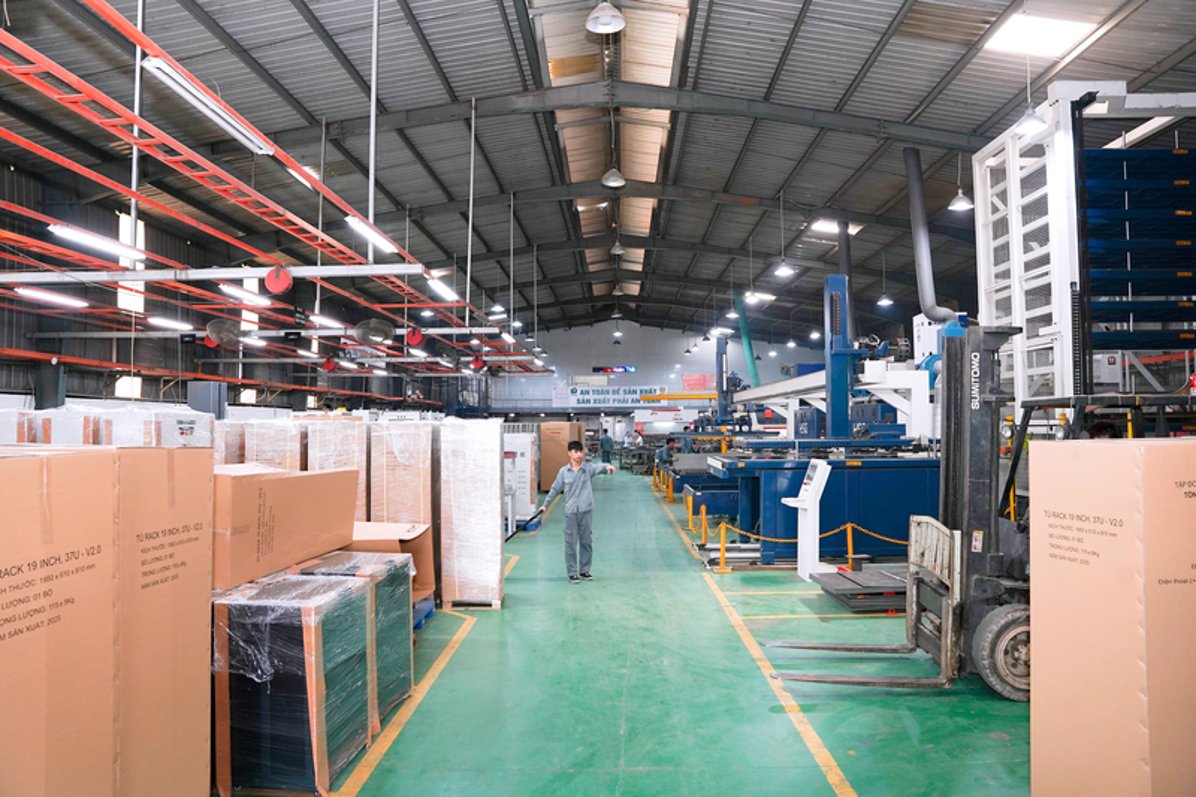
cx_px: 598
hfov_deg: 73.8
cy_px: 398
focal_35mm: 24
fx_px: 797
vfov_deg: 53.1
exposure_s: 1/80
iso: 1250
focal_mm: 24
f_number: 5
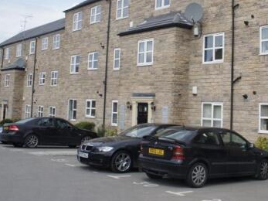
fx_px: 379
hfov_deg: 37.6
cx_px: 211
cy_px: 51
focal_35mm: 49
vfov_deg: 29.2
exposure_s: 1/160
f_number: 16
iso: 200
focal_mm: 18
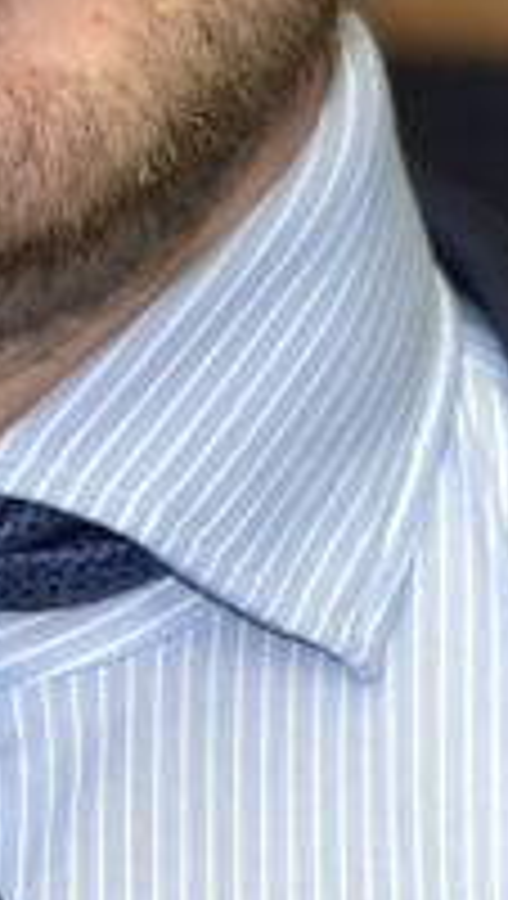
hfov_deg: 1.5
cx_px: 324
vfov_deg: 2.7
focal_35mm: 803
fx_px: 19165
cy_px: -459
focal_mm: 150
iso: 800
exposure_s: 1/60
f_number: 6.3
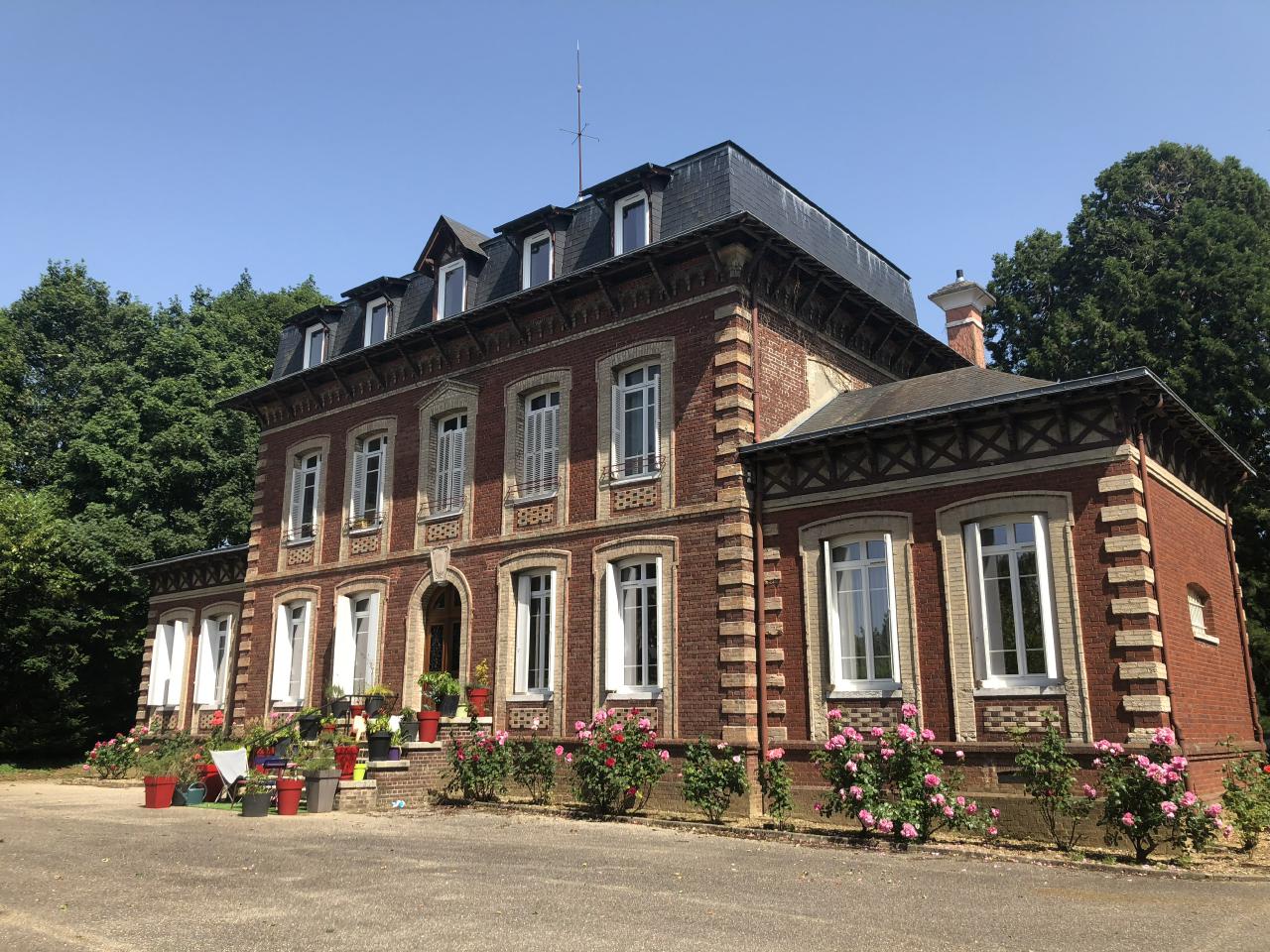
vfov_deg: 49.7
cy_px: 476
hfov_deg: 63.4
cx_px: 635
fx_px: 1027
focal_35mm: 28
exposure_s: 1/1043
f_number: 1.8
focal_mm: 3.99
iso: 20
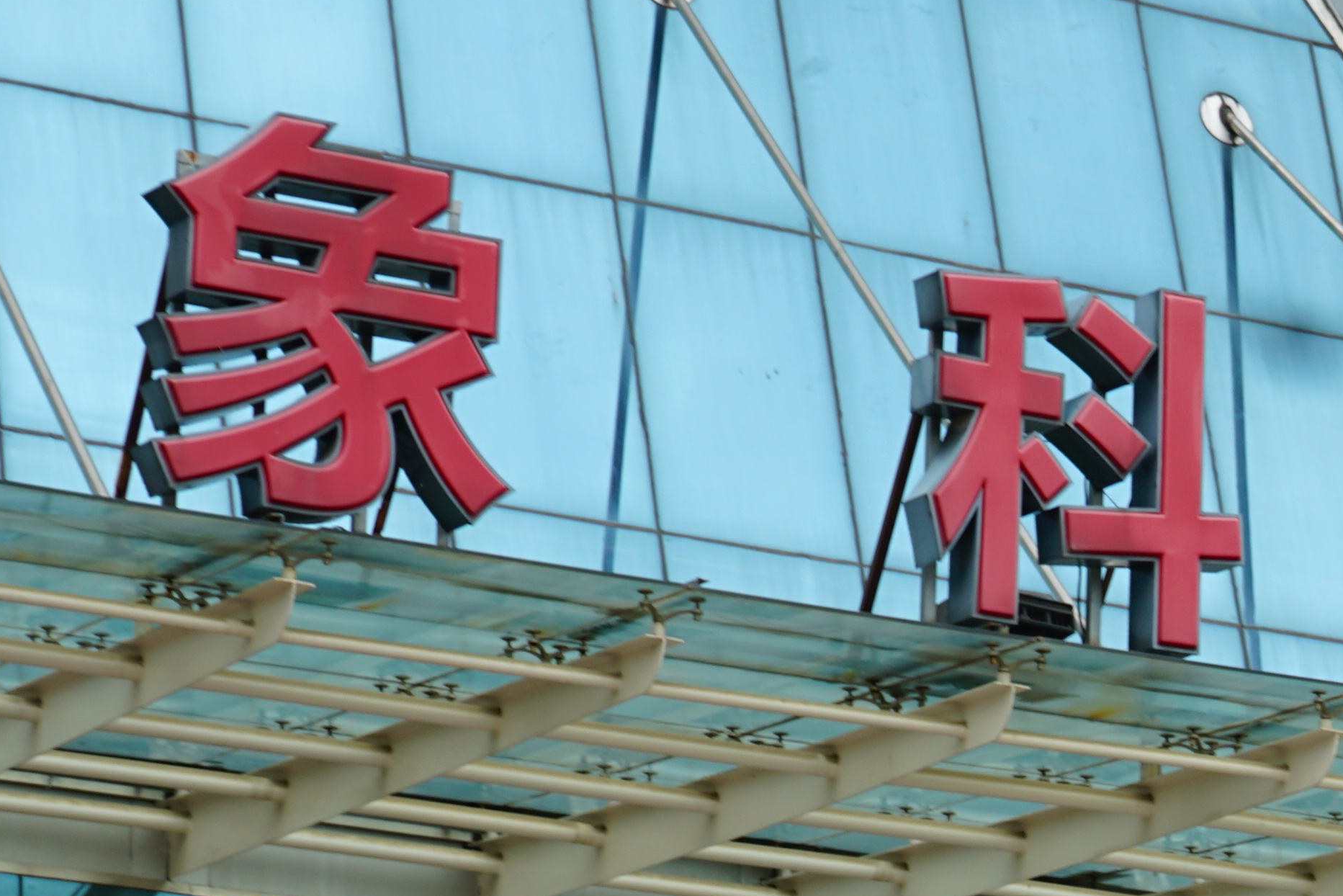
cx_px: 1627
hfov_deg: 12.4
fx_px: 6044
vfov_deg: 8.2
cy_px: 1502
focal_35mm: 162
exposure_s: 1/100
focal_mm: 38
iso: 100
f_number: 6.3
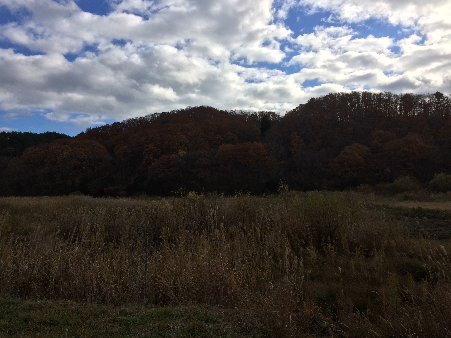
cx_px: 226
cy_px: 169
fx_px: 378
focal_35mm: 29
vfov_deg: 48.2
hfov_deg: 61.7
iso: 32
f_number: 2.2
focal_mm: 4.15
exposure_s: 1/3425
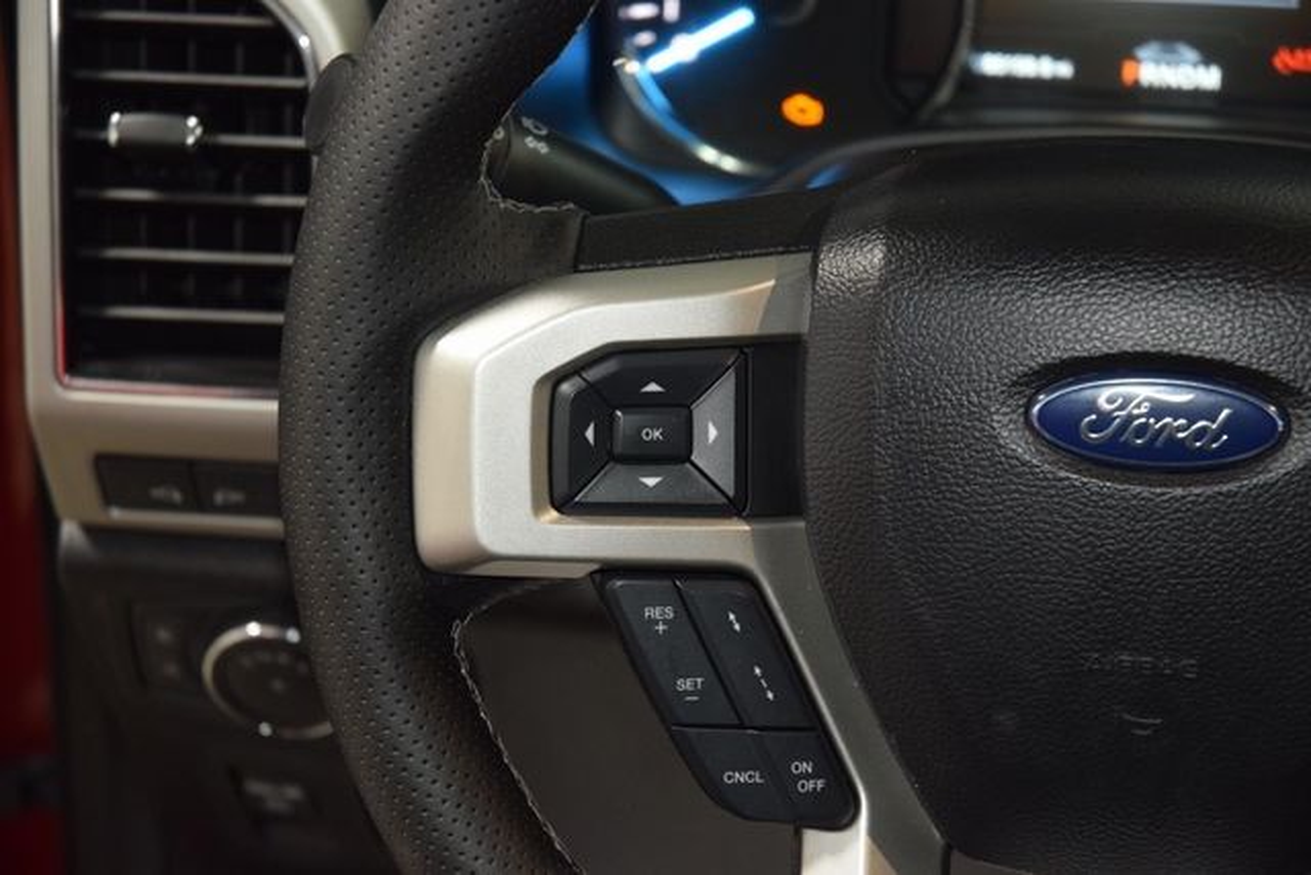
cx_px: 656
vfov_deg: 13.0
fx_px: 3824
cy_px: 438
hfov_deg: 19.5
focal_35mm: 105
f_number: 4.5
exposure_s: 1/40
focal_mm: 70
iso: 1800
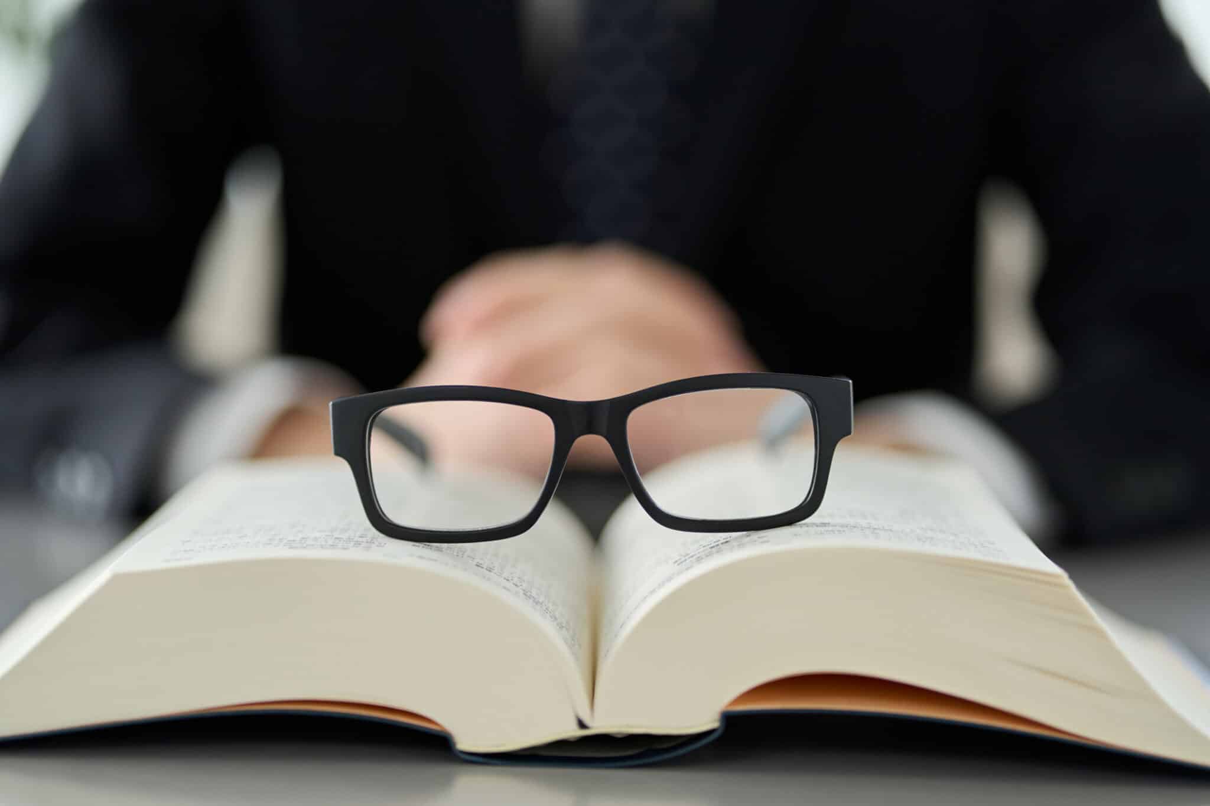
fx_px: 2857
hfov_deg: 23.9
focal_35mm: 85
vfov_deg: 16.1
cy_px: 403
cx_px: 605
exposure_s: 1/125
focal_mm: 85
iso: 400
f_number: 2
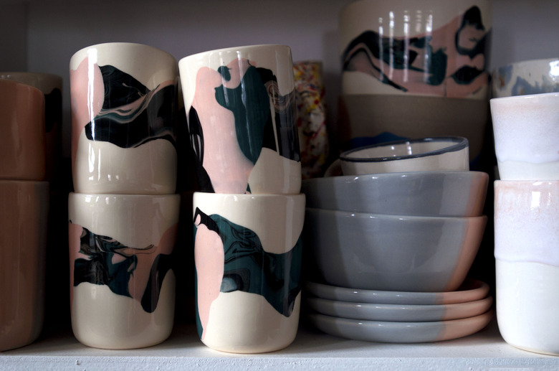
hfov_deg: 37.9
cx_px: 280
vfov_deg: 25.7
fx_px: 814
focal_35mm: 52
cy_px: 186
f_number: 2.8
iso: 400
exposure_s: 1/80
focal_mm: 35
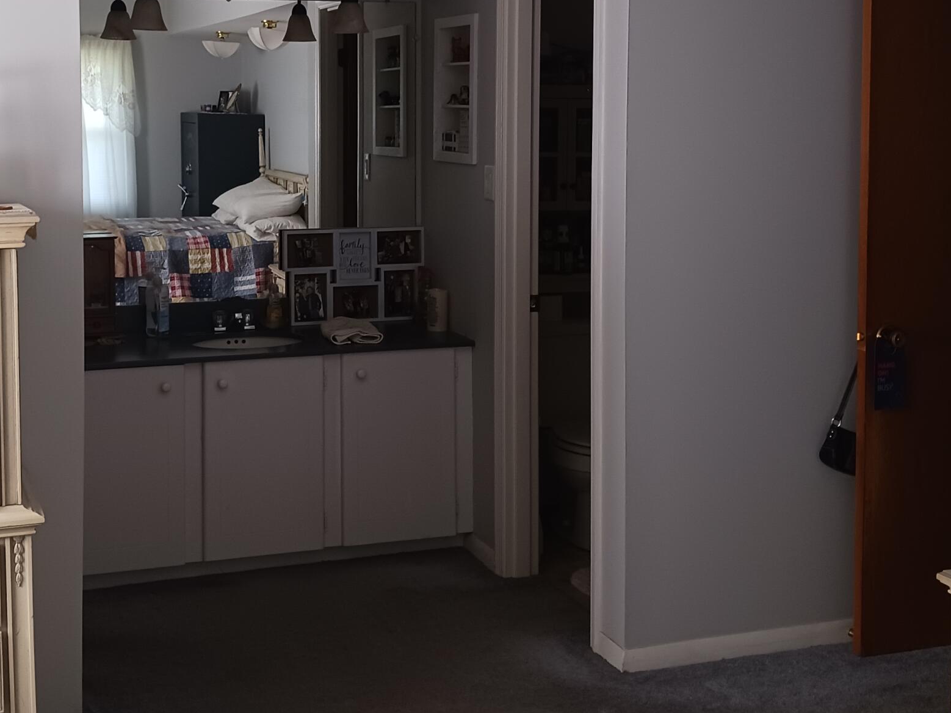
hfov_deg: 36.6
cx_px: 355
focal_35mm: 52
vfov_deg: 27.7
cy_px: 203
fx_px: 1428
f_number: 1.8
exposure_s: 1/30
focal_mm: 4
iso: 200
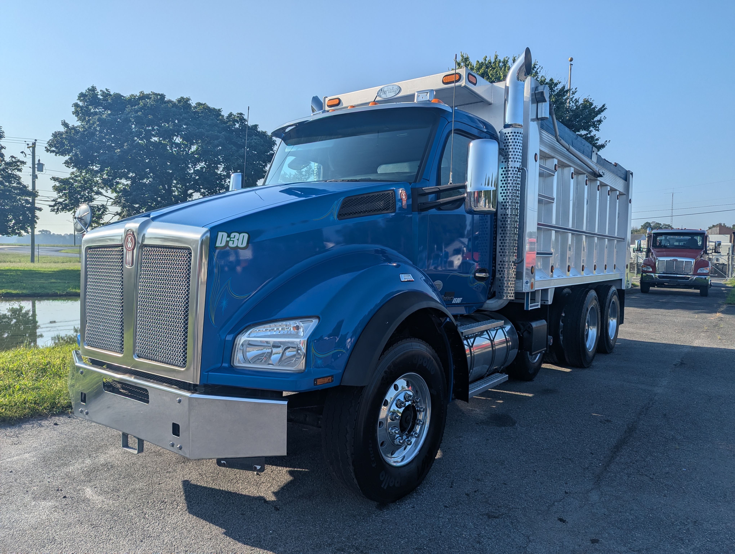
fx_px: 510
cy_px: 277
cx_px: 368
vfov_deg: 56.9
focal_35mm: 24
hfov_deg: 71.5
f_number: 1.85
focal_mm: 6.81
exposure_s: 1/3058
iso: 41
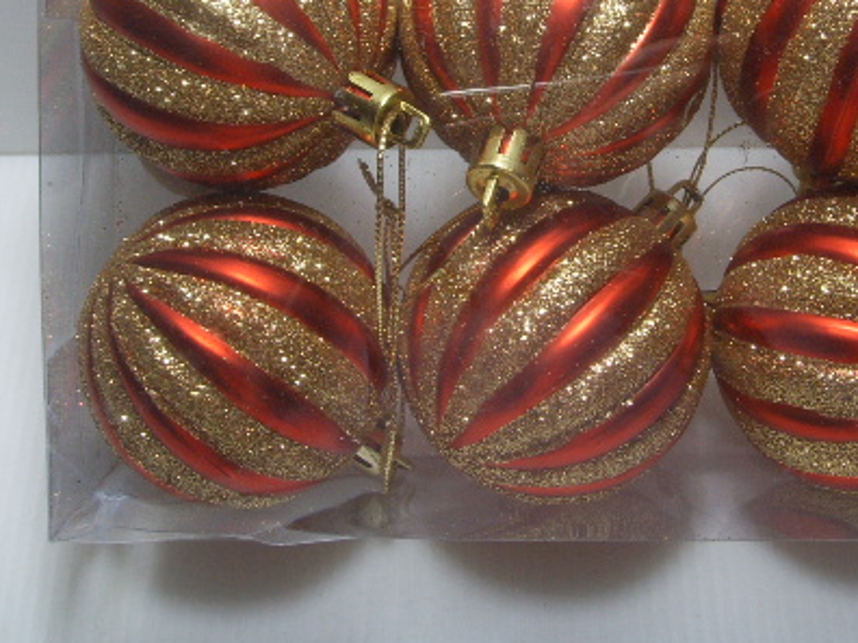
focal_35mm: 63
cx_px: 557
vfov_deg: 23.0
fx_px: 1562
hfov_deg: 30.5
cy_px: 147
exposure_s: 1/45
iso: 100
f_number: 3.5
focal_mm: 6.6
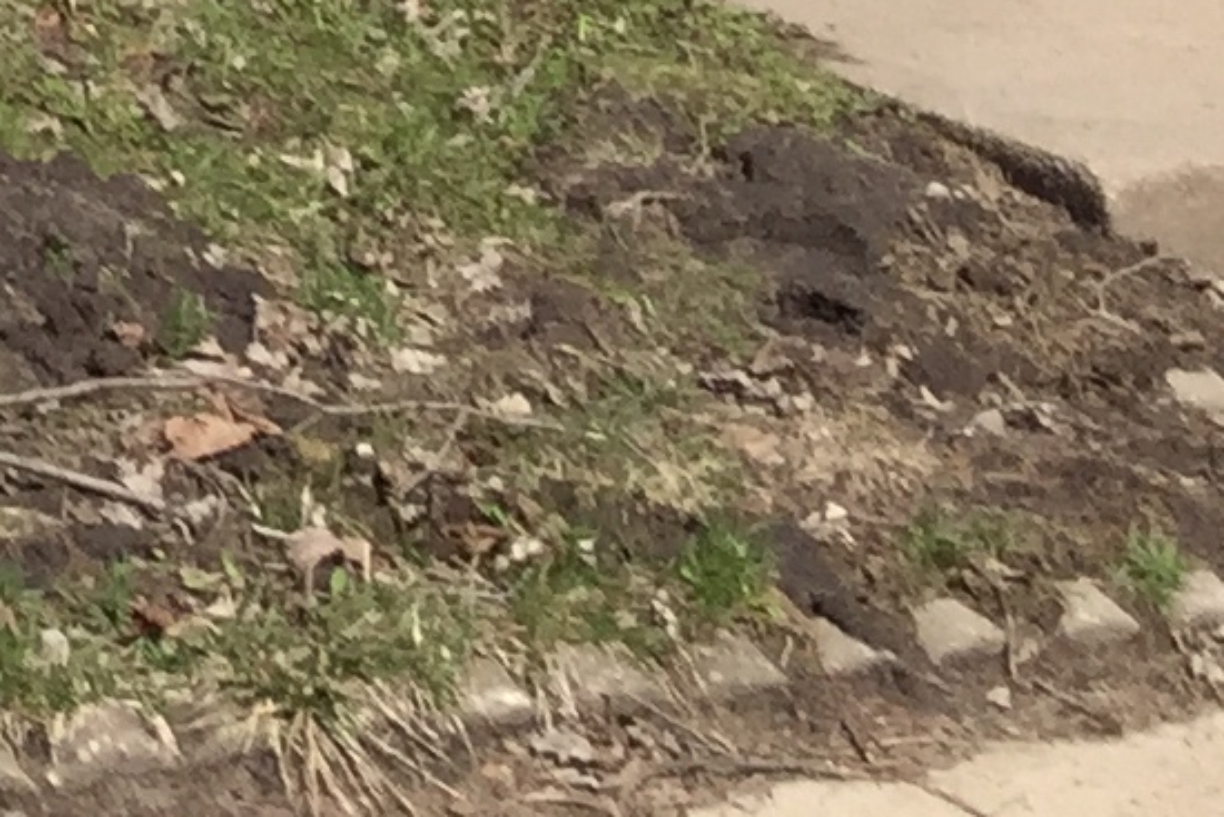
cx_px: -1302
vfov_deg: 6.8
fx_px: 6087
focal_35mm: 179
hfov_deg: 10.5
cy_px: -1785
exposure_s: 1/2825
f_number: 2.2
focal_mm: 4.15
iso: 32
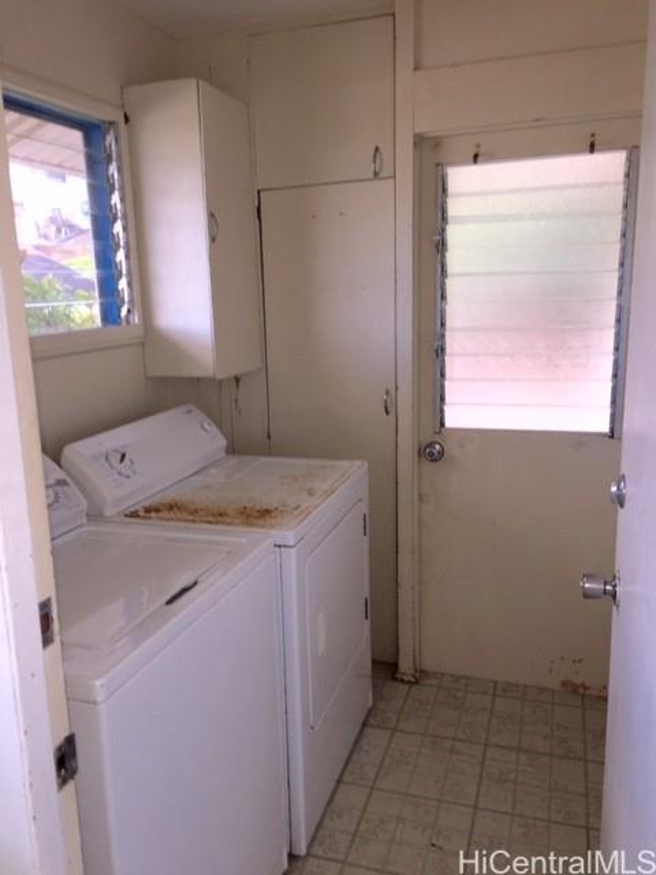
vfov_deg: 61.7
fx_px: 733
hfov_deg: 48.2
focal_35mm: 29
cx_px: 328
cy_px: 438
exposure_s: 1/50
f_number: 2.2
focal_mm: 4.15
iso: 32
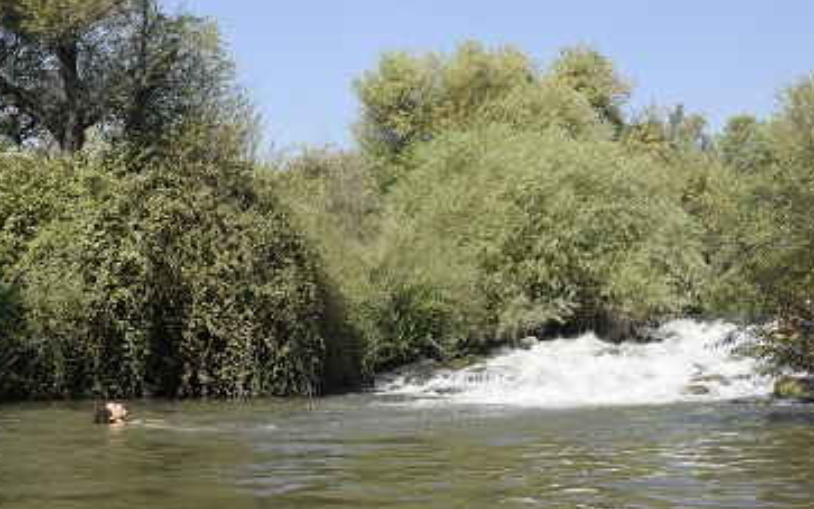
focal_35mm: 45
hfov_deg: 44.4
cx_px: 343
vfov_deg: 28.7
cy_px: 272
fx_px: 994
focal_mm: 19
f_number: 9
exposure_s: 1/320
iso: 320
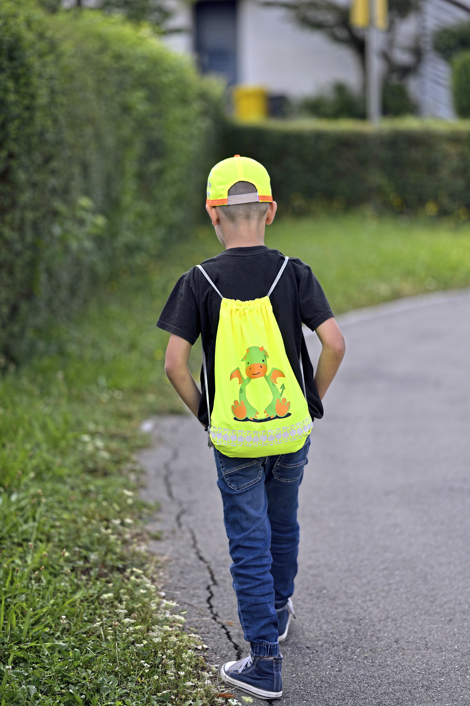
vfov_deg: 23.9
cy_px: 353
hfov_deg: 16.1
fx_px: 1667
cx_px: 235
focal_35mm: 85
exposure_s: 1/1250
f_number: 1.8
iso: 80
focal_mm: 85
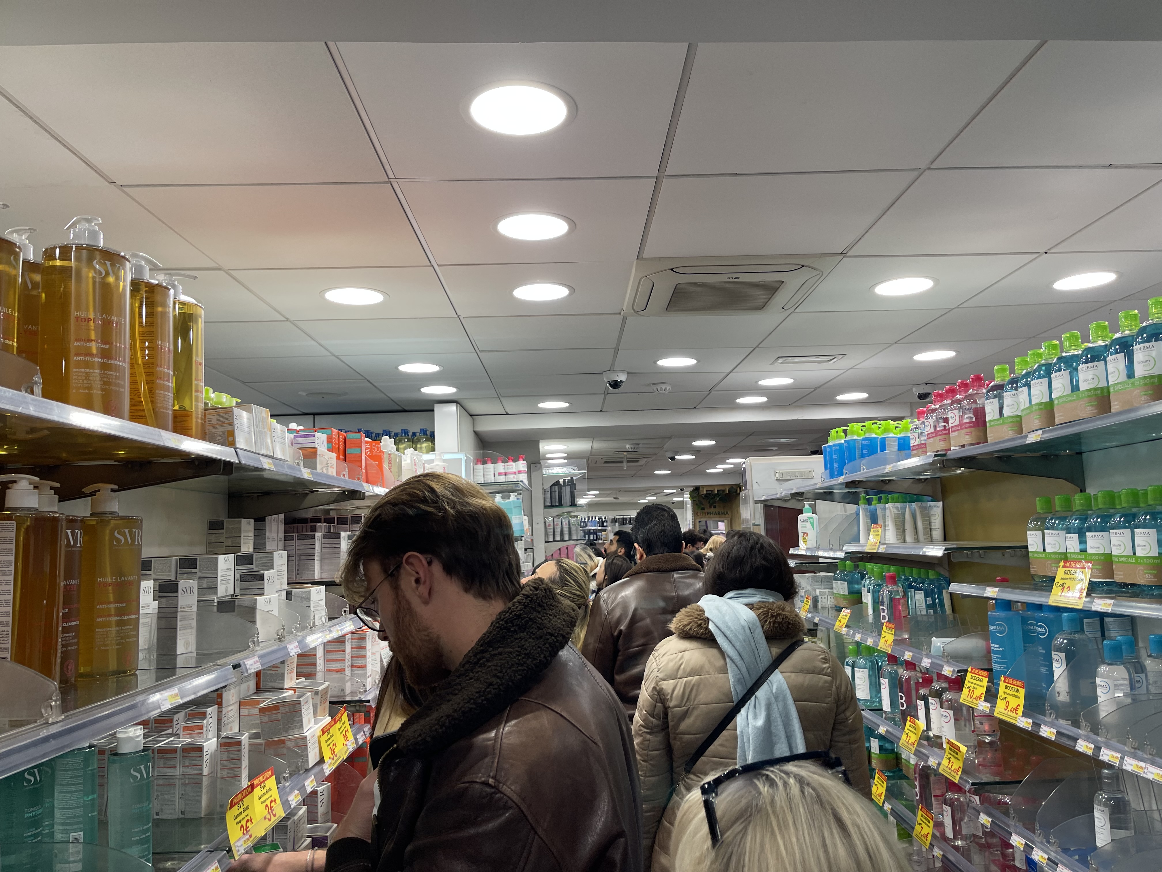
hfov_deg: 69.4
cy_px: 436
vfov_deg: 54.9
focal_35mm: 25
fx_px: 839
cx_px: 581
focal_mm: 5.1
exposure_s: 1/100
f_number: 1.6
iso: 64
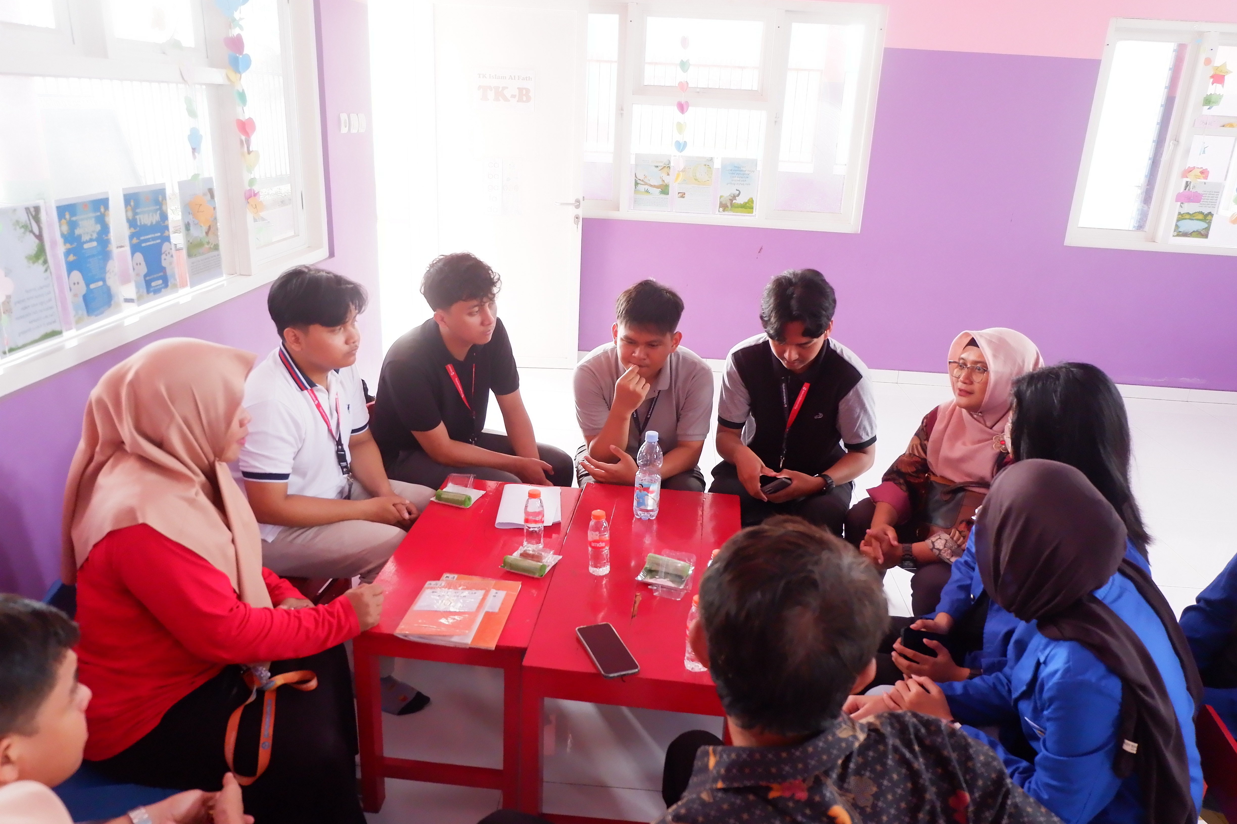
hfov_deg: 73.7
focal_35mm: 24
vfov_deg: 53.1
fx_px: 825
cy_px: 412
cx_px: 618
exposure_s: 1/34
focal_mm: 16
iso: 3200
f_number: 4
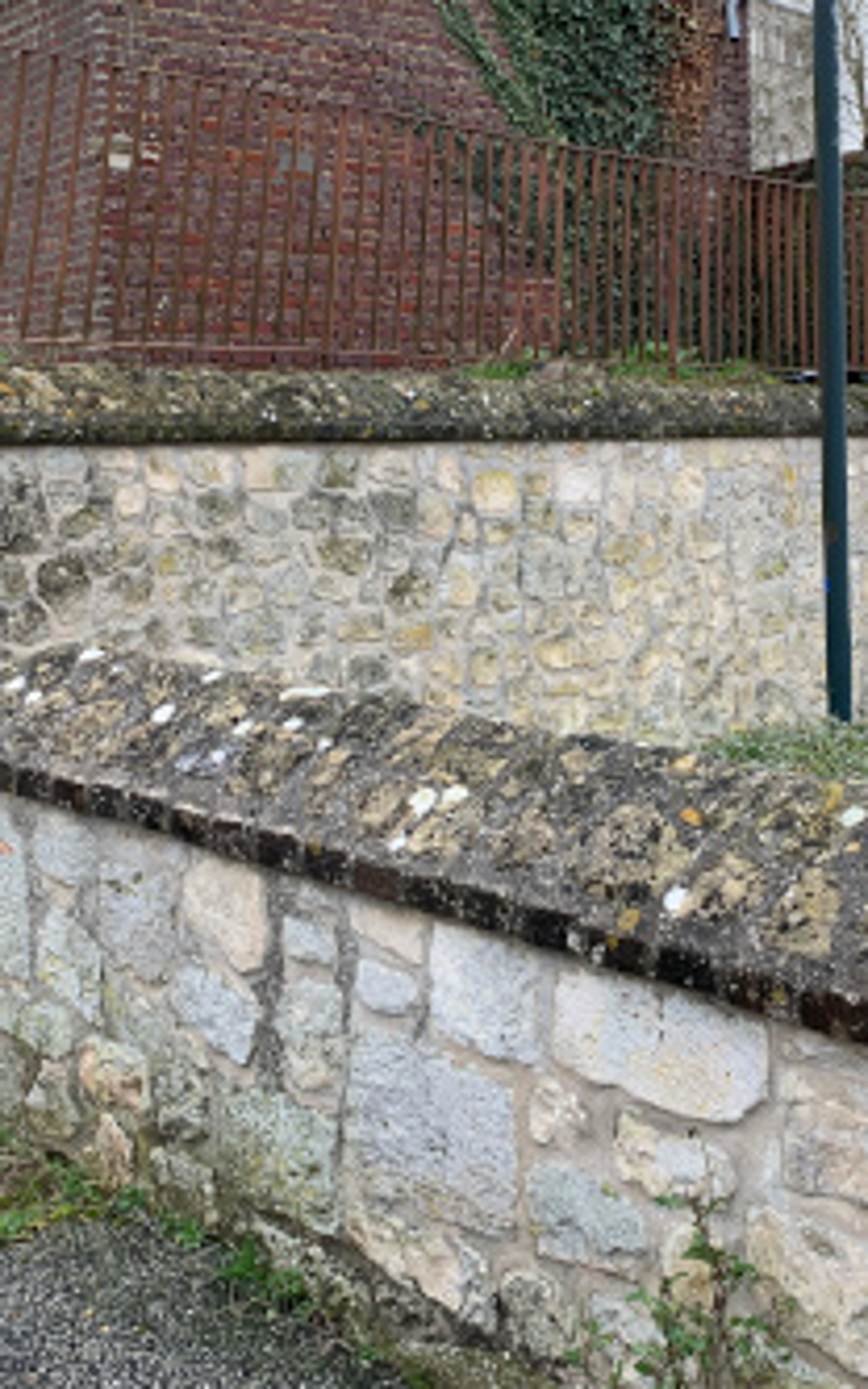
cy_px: 523
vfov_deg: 41.5
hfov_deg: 26.5
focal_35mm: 48
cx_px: 664
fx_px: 1818
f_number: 1.8
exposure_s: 1/122
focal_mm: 4.25
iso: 32
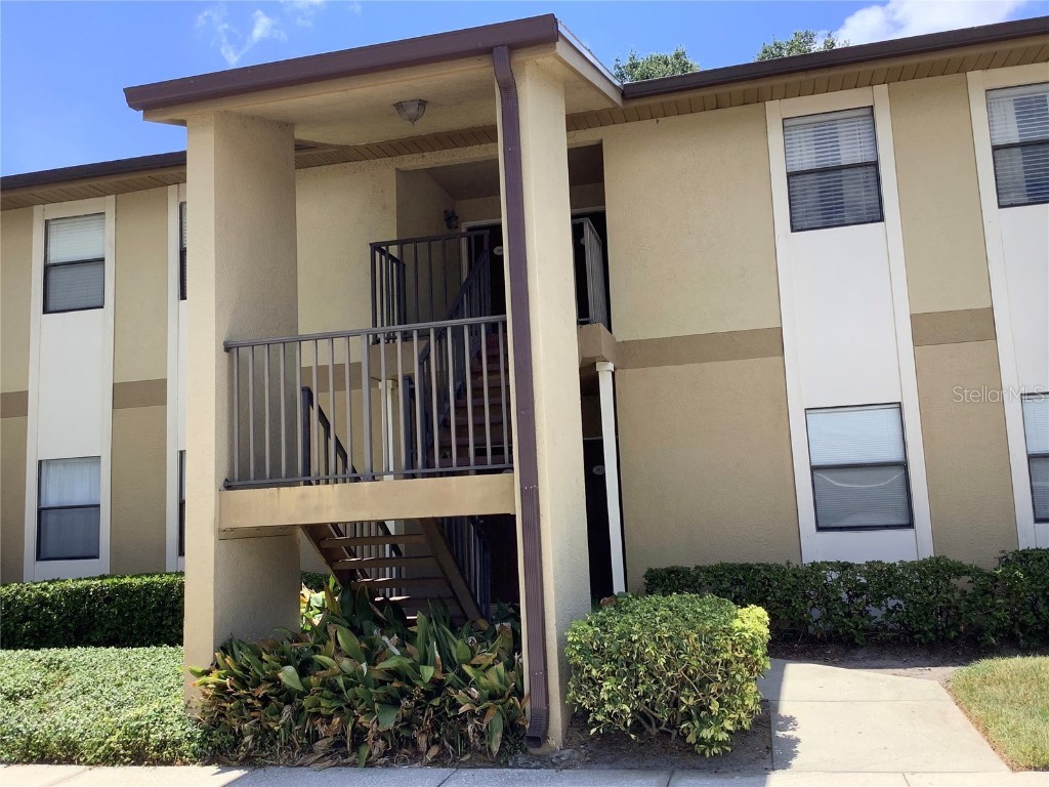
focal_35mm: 31
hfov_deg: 58.4
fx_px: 939
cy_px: 394
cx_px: 524
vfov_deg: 45.4
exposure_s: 1/497
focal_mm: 3.3
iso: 25
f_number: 2.4
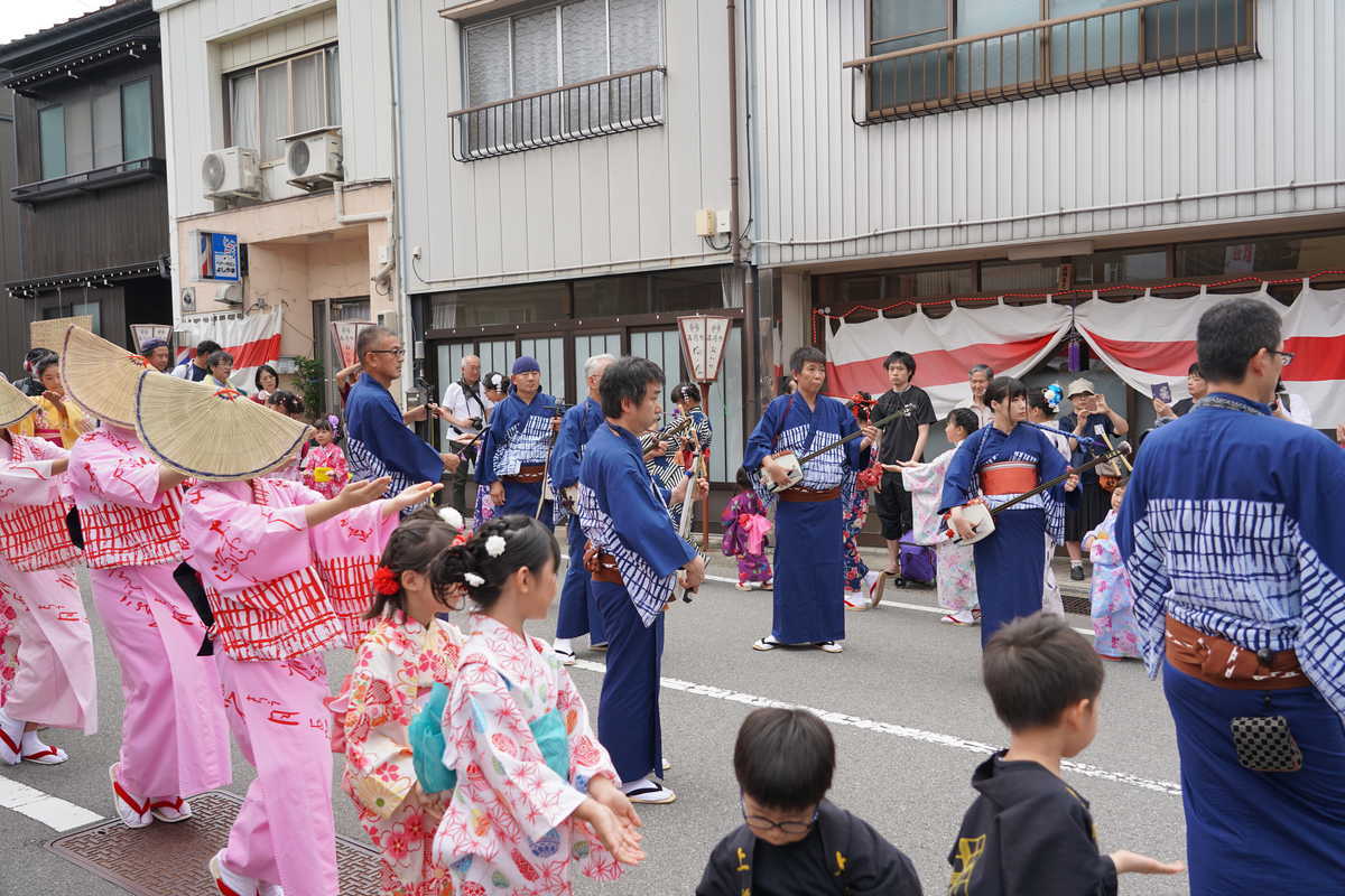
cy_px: 448
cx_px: 672
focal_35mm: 31
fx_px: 1158
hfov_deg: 60.3
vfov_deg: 42.3
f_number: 4.5
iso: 160
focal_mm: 31
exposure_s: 1/160
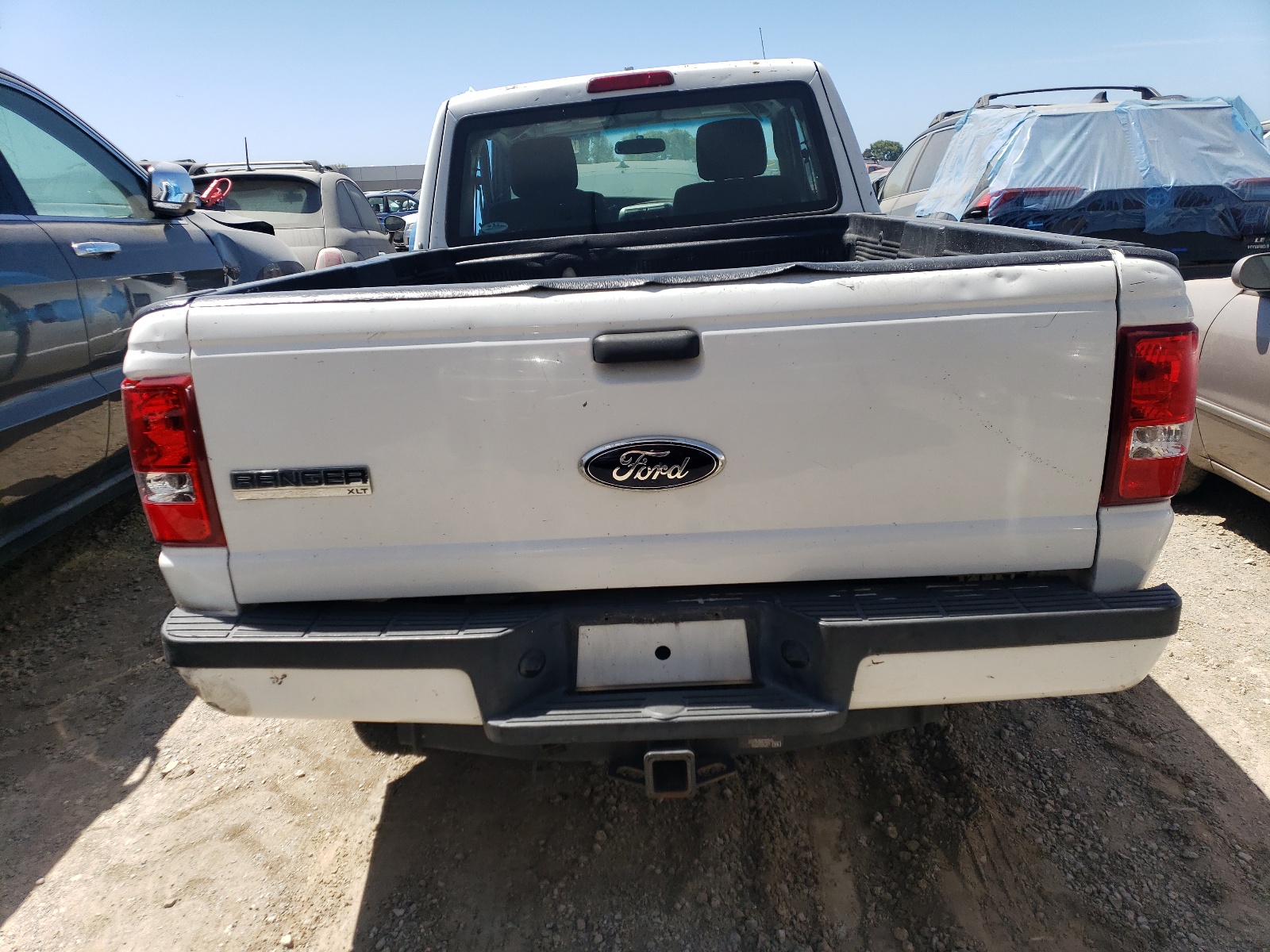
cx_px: 635
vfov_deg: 53.1
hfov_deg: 67.3
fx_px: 954
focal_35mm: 26
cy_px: 476
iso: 50
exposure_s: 1/2500
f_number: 1.5
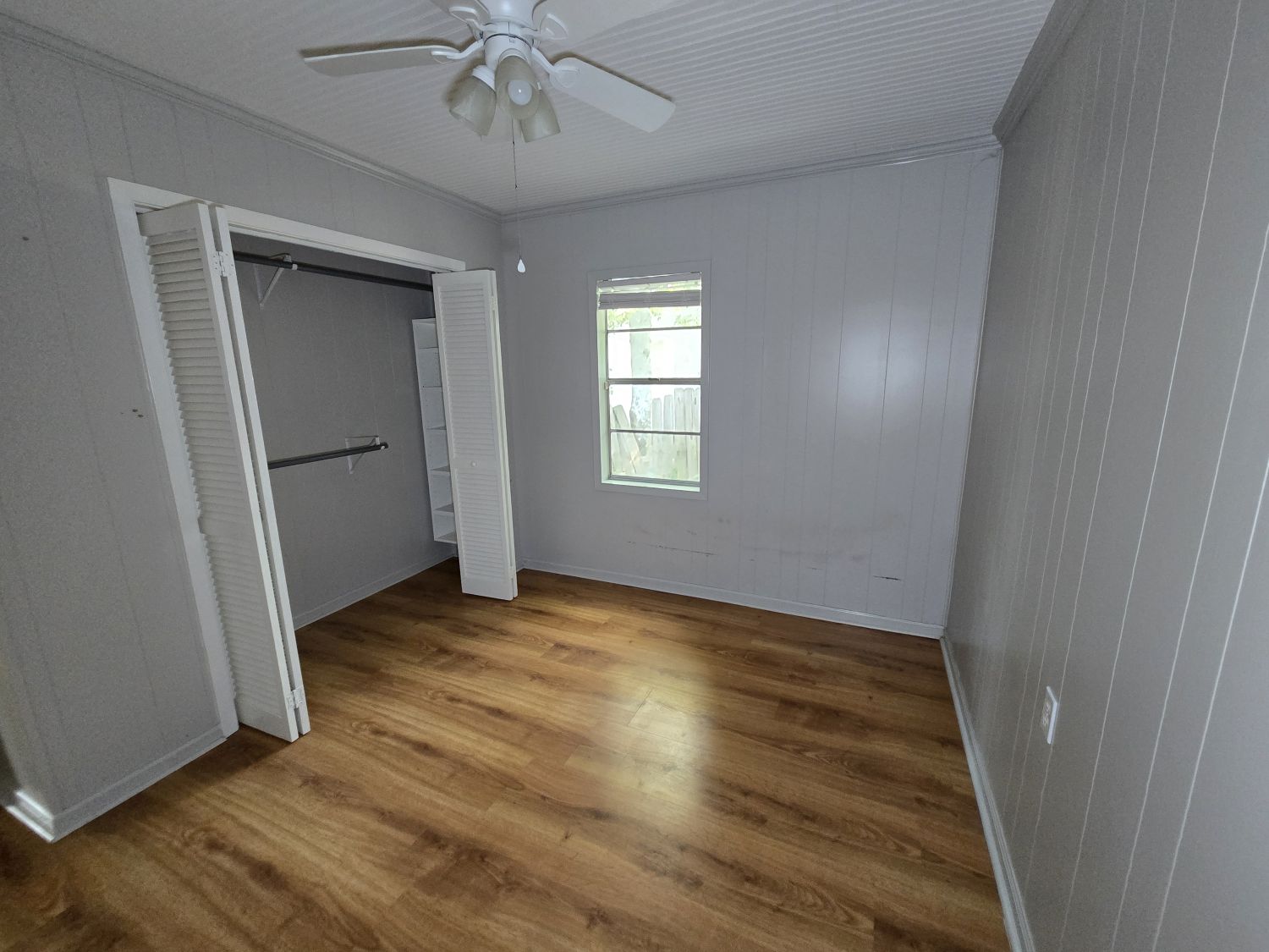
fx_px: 477
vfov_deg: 89.9
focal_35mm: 13
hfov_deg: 106.2
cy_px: 476
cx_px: 634
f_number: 2.2
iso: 800
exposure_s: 1/60
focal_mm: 2.2
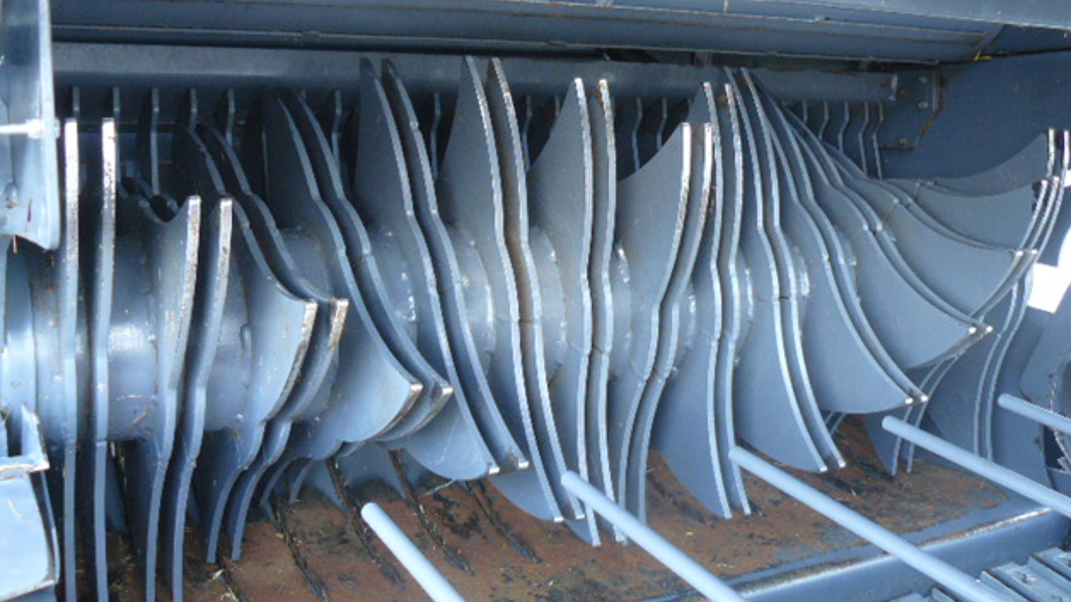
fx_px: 1136
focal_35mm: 40
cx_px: 530
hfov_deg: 50.5
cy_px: 230
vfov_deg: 29.6
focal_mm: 6
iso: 160
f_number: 2.8
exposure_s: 1/30
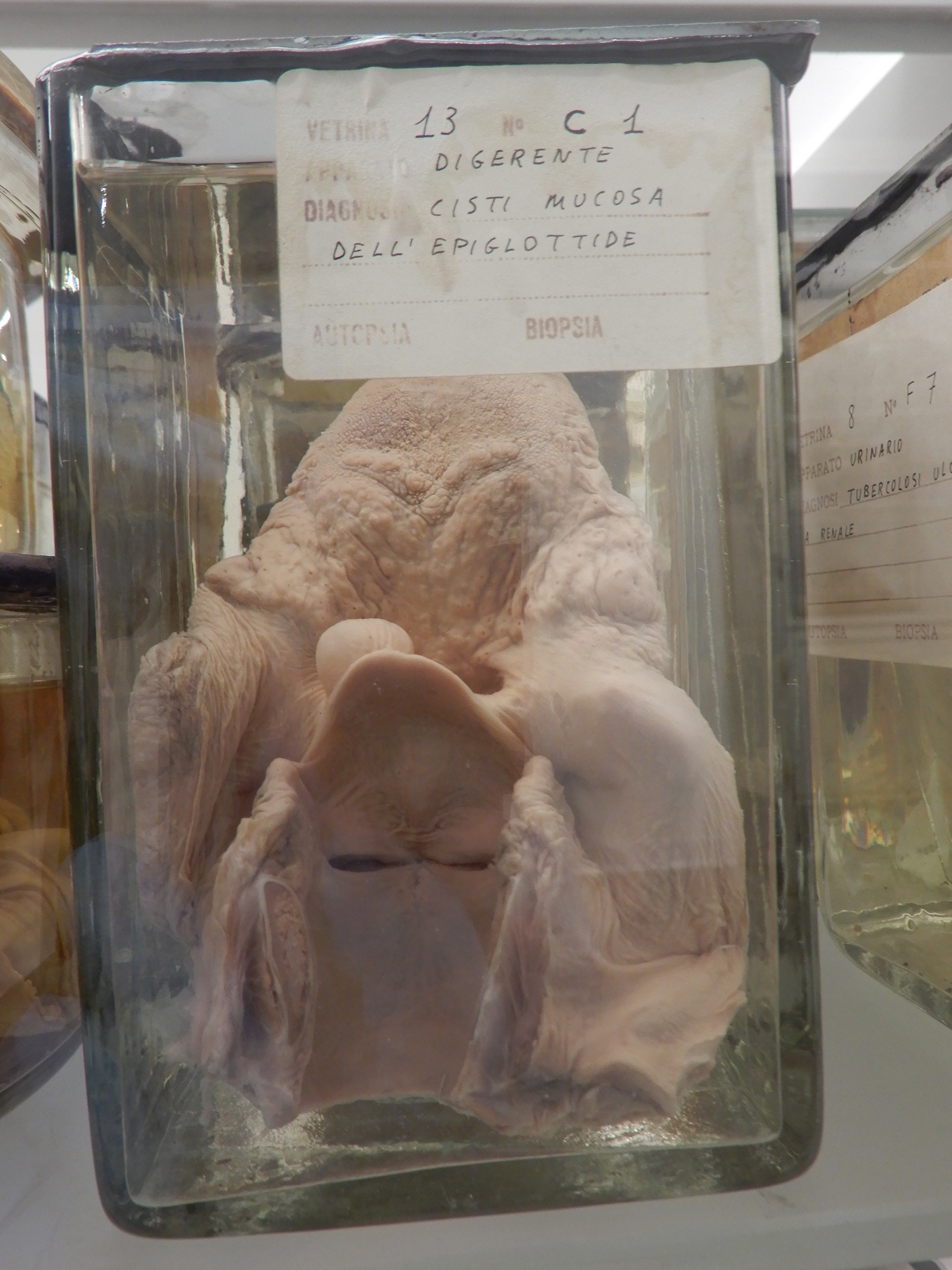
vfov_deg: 60.0
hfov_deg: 46.8
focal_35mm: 30
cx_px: 476
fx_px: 1100
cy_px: 635
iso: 220
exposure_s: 1/30
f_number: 3.5
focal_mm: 5.4
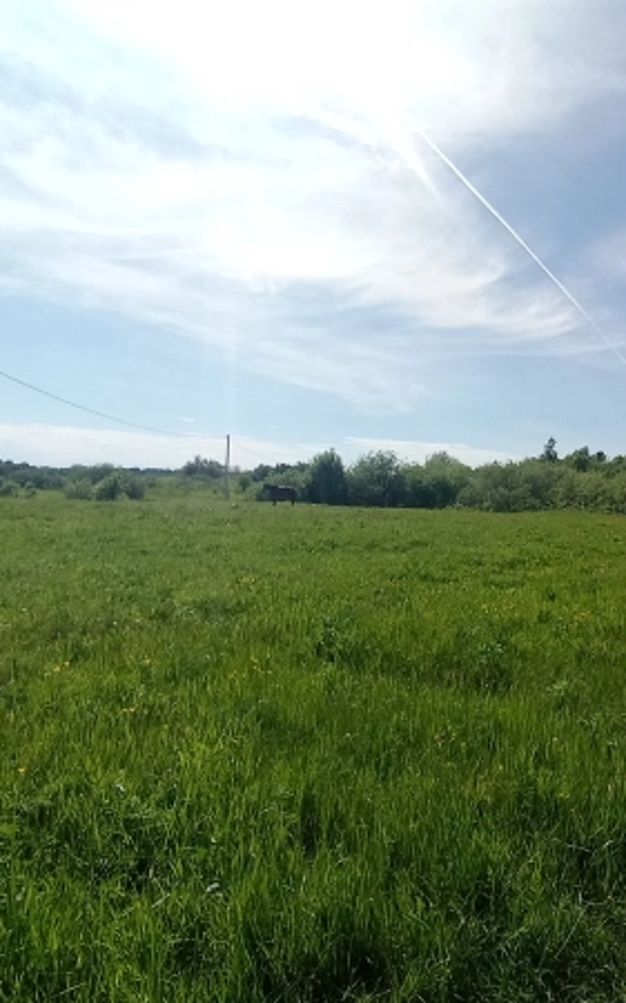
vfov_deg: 72.5
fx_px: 683
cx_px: 479
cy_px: 517
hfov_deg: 47.2
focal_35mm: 25
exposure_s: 1/1783
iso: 103
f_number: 2.2
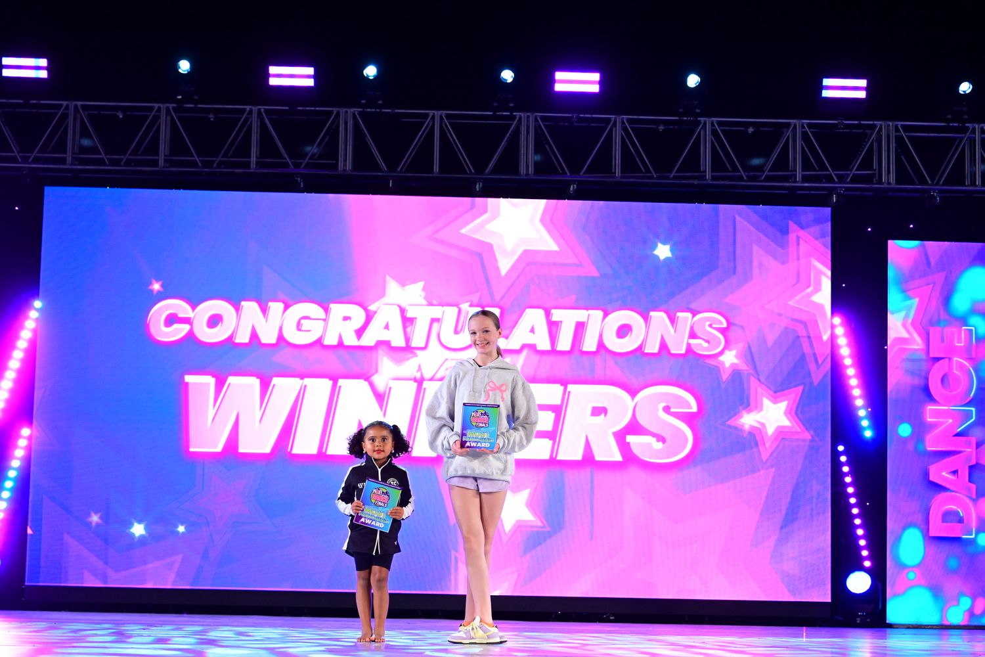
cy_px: 328
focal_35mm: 70
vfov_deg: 19.5
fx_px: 1915
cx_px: 492
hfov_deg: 28.8
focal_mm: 70
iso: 3200
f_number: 4
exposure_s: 1/500
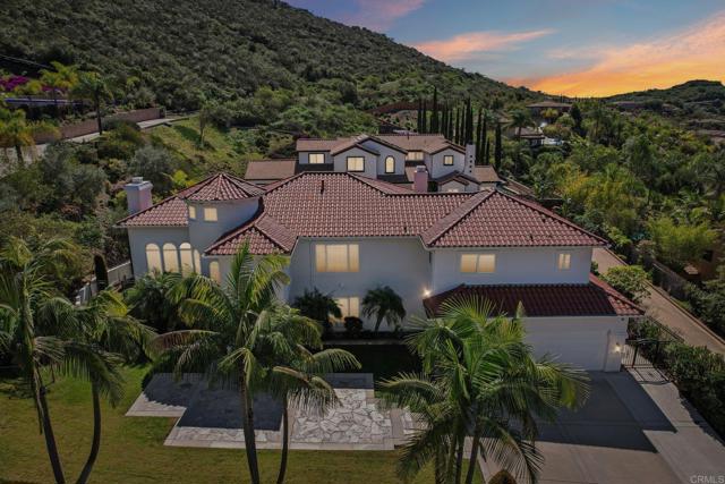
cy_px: 242
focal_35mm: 22
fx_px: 443
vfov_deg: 57.3
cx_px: 362
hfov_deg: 78.6
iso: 100
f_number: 2.8
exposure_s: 1/1500
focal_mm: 8.4
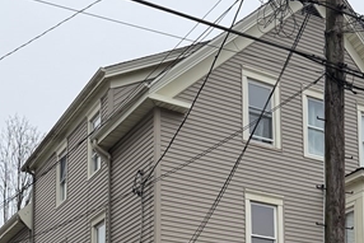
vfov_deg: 19.0
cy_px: 304
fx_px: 678
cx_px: 233
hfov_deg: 29.9
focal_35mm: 67
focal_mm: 6.76
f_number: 1.78
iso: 80
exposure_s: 1/1250
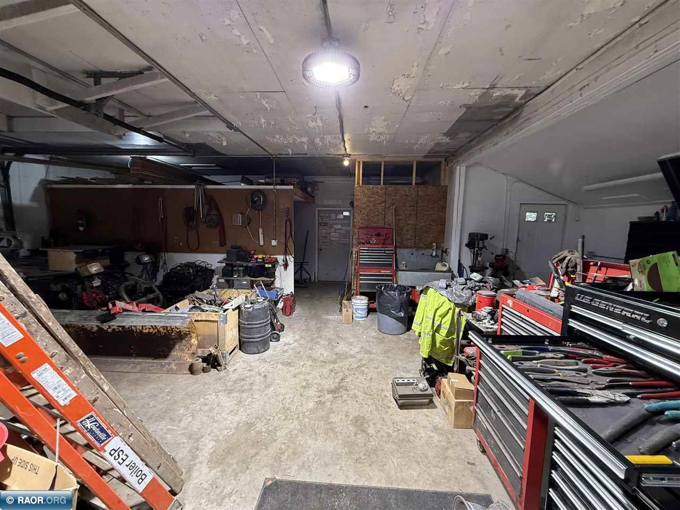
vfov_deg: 85.7
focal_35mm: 14
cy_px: 255
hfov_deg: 102.1
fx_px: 275
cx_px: 340
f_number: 2.2
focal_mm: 2.22
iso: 320
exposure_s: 1/60
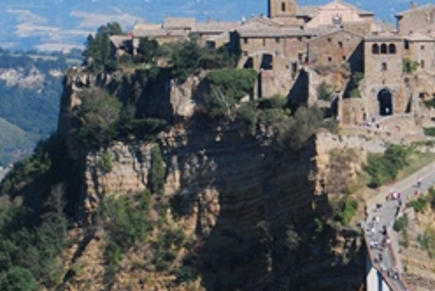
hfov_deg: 8.0
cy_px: 188
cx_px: 398
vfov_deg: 5.3
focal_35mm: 258
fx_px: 3116
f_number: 11
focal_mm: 55
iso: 800
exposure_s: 1/500
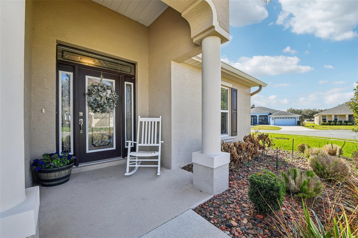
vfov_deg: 81.2
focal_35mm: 14
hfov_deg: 104.3
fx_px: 139
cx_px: 179
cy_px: 119
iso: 400
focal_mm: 14
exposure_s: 1/125
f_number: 8
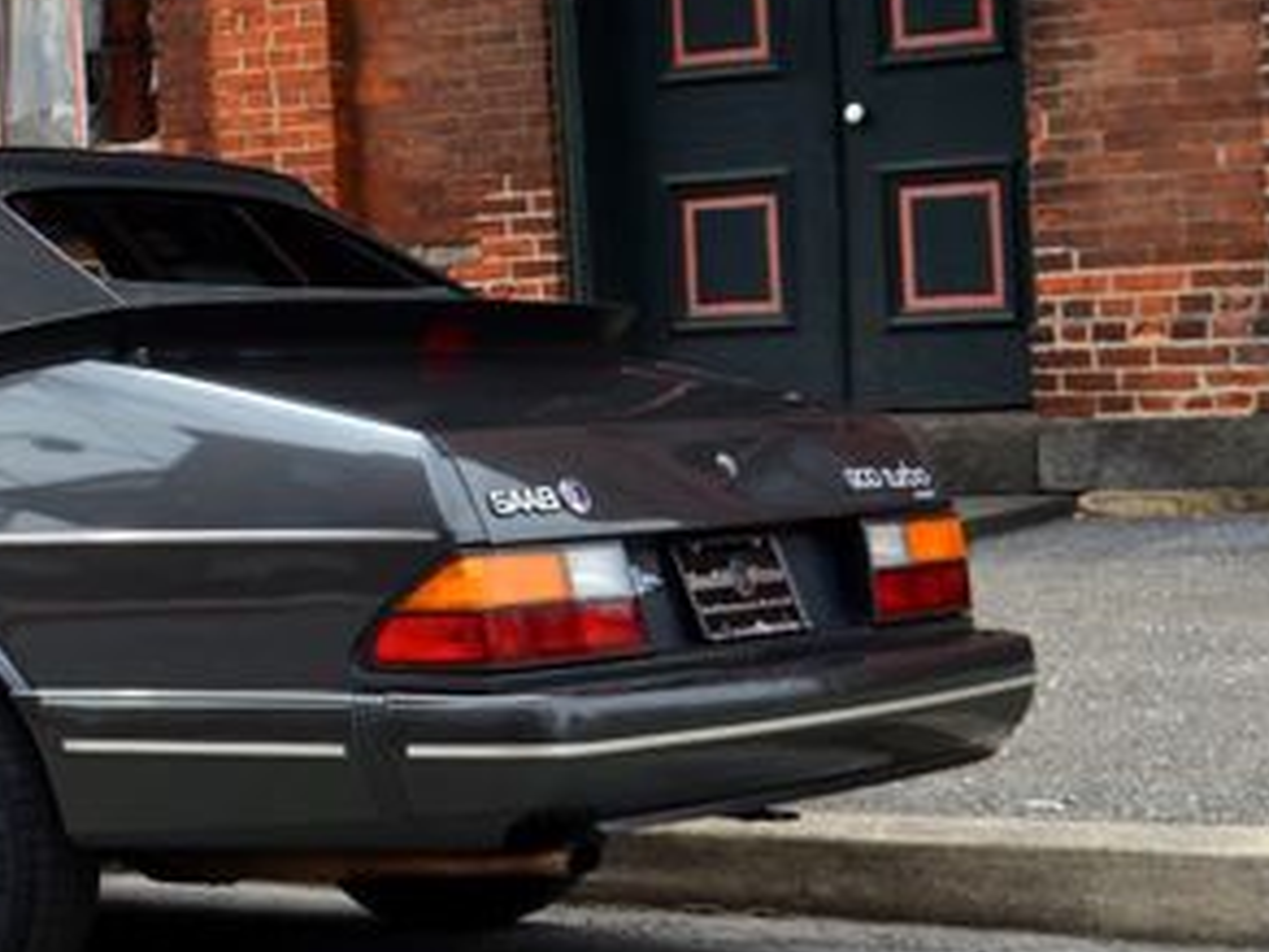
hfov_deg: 18.7
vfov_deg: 14.6
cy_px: 504
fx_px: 3703
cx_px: -109
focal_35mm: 101
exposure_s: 1/250
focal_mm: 32
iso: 200
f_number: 8
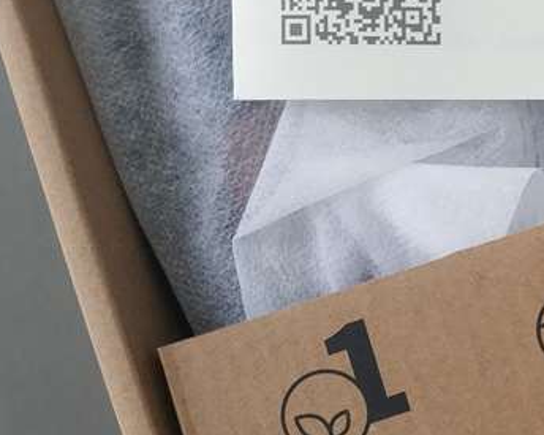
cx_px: 658
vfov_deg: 16.5
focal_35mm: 93
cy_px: 133
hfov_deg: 19.4
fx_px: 1497
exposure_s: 1/25
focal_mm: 4.5
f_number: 2
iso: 178
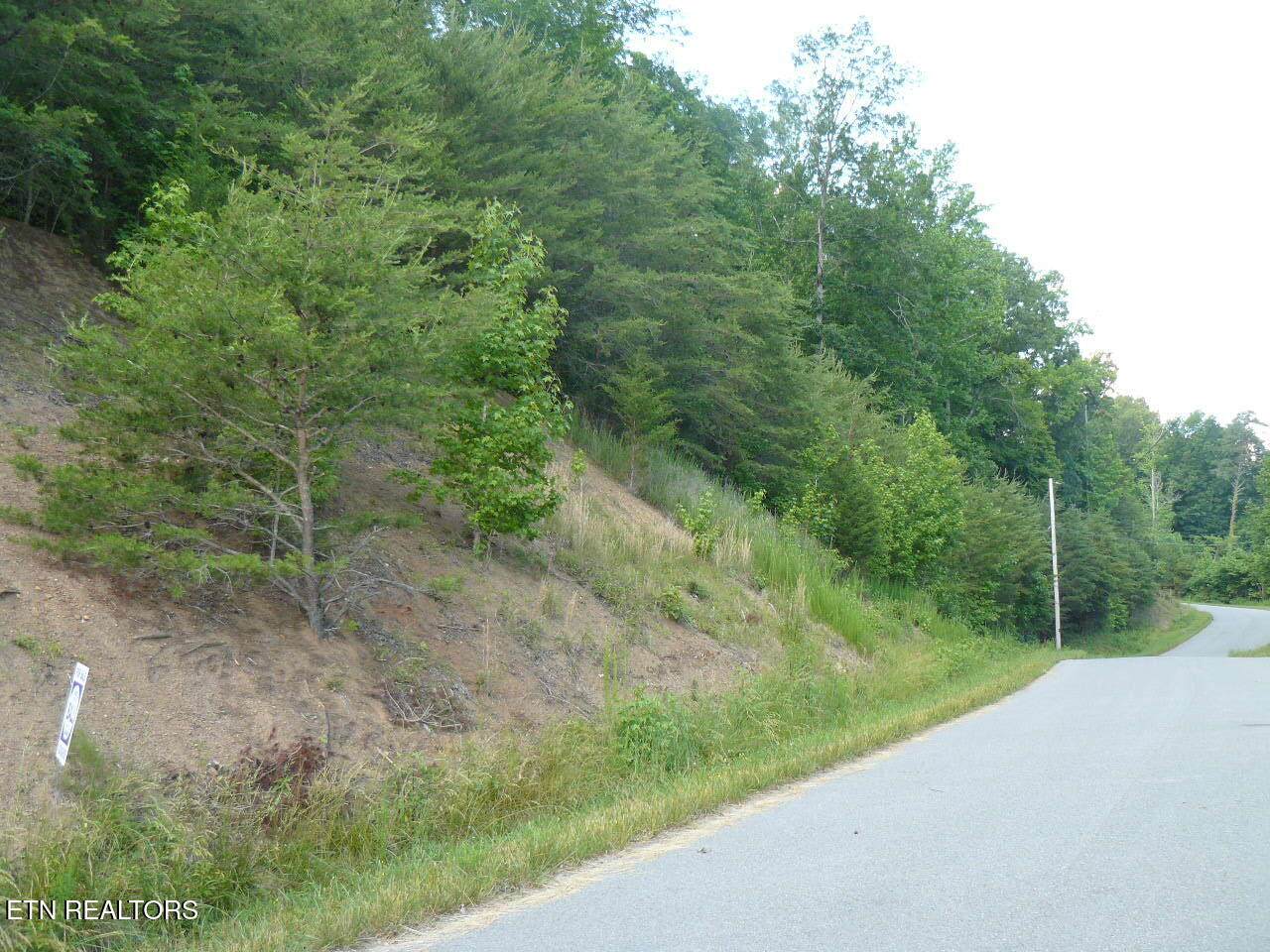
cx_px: 635
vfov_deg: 39.7
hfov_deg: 51.4
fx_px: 1321
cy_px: 476
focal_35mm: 36
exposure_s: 1/160
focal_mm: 6
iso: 100
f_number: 2.8
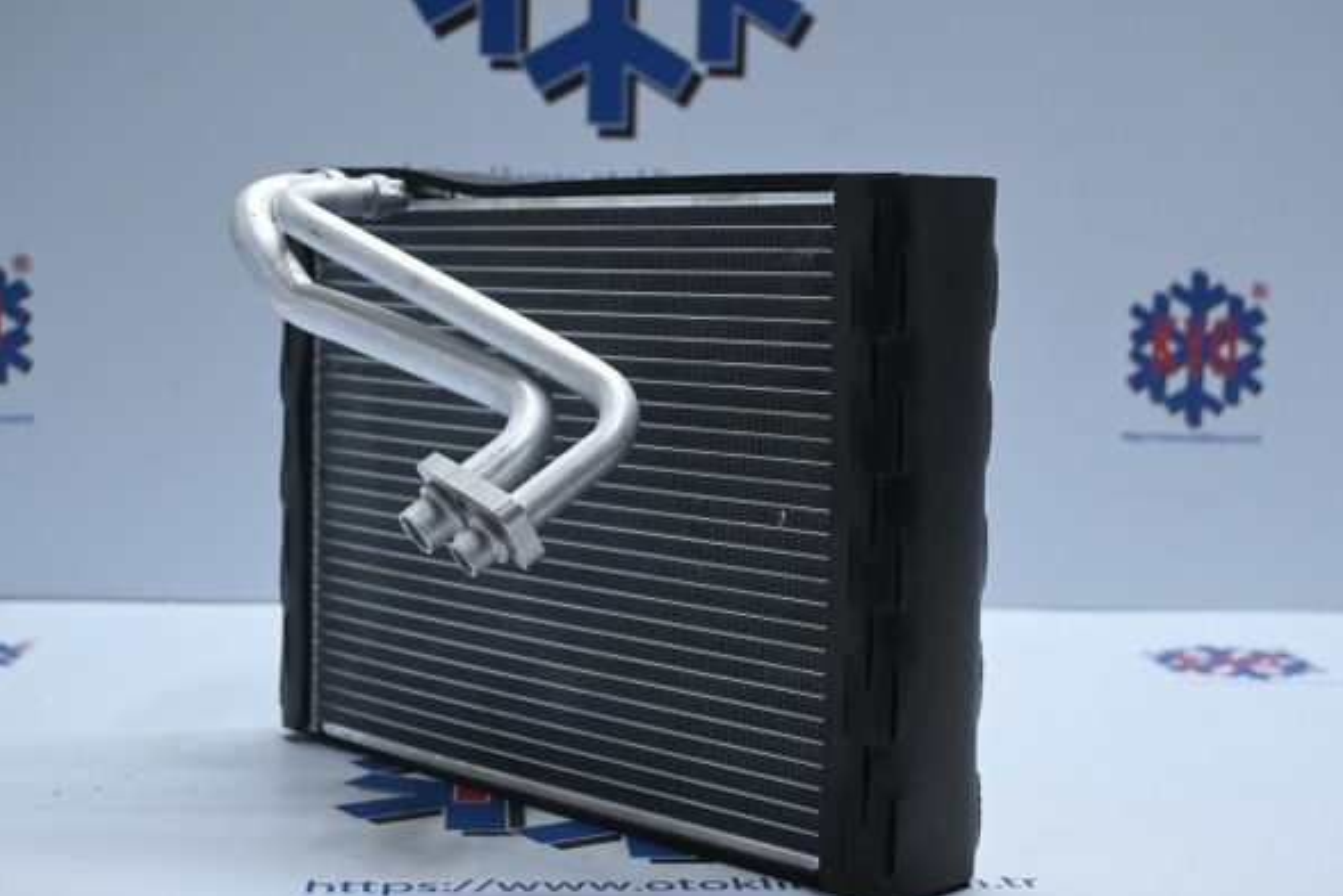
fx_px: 2108
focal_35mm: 57
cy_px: 454
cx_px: 682
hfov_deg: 35.3
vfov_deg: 24.0
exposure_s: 1/60
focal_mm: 37
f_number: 5.3
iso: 900
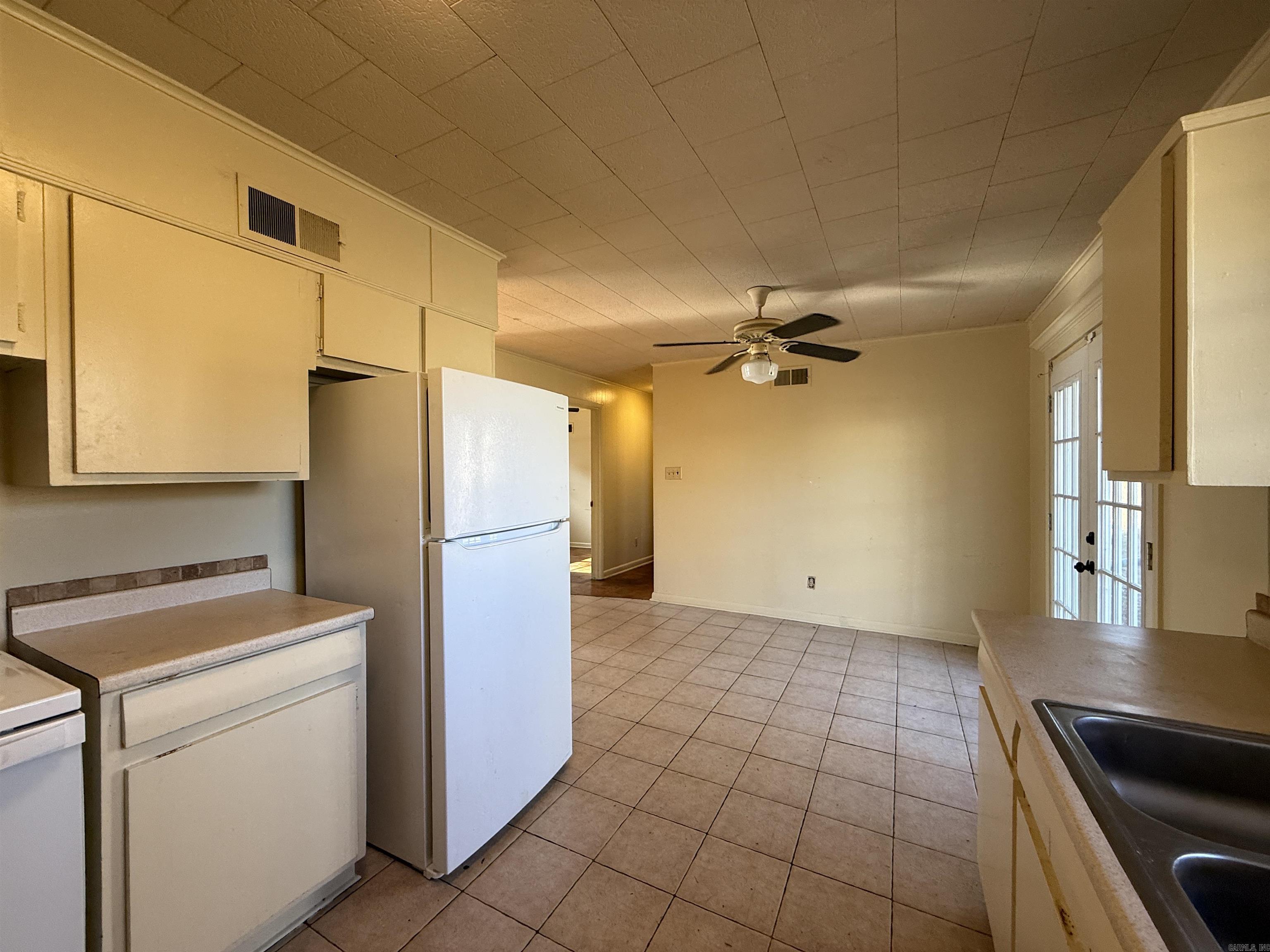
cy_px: 476
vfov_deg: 85.7
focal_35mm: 14
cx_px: 635
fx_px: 514
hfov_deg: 102.1
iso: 125
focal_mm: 2.22
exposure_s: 1/120
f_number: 2.2
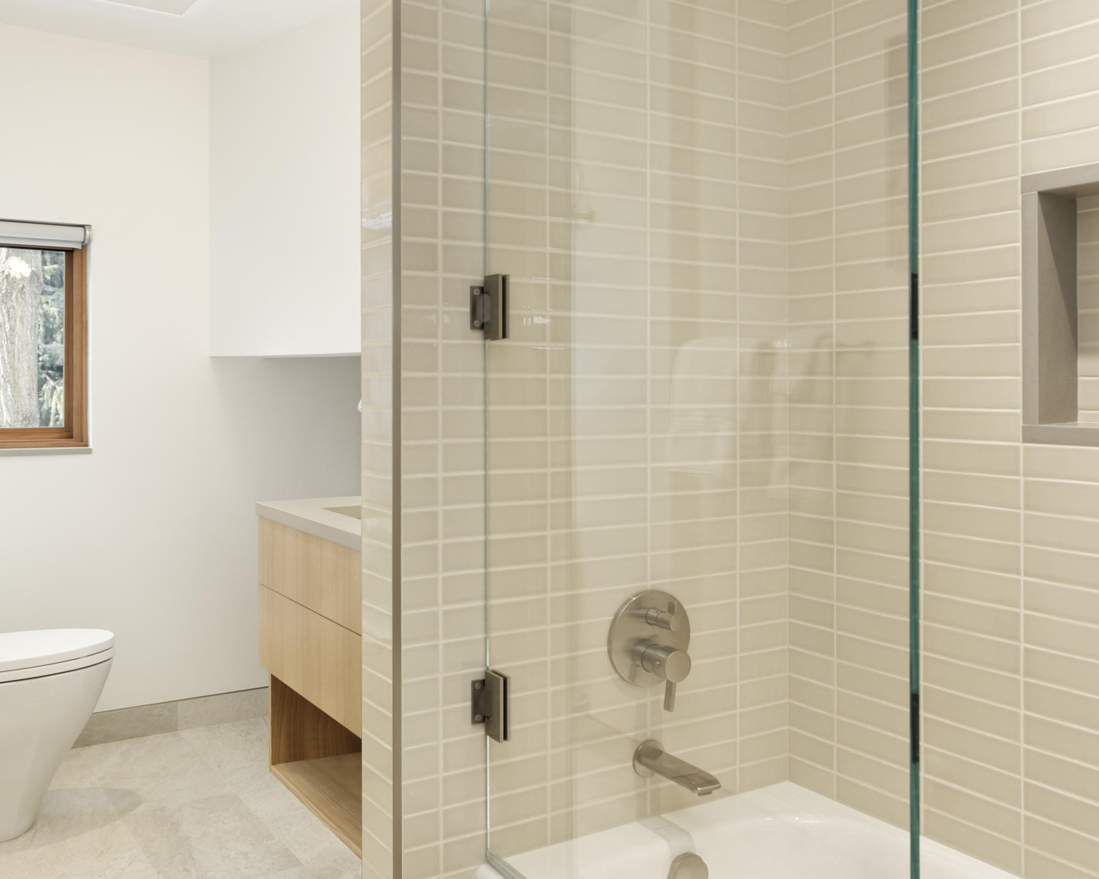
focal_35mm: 33
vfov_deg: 44.4
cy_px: 380
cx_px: 655
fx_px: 1073
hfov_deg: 53.9
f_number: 7.1
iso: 640
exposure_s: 1/125
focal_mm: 20
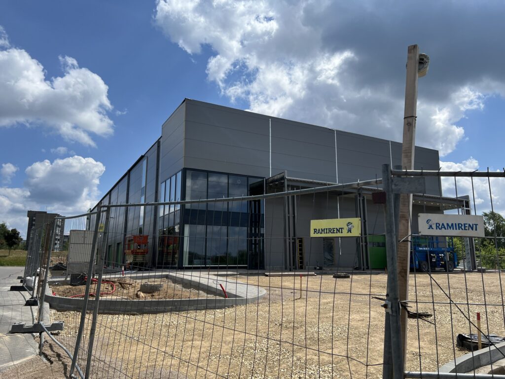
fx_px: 379
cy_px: 190
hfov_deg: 67.3
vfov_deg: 53.1
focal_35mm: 26
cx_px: 252
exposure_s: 1/6993
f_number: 1.5
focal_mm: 5.7
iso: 50
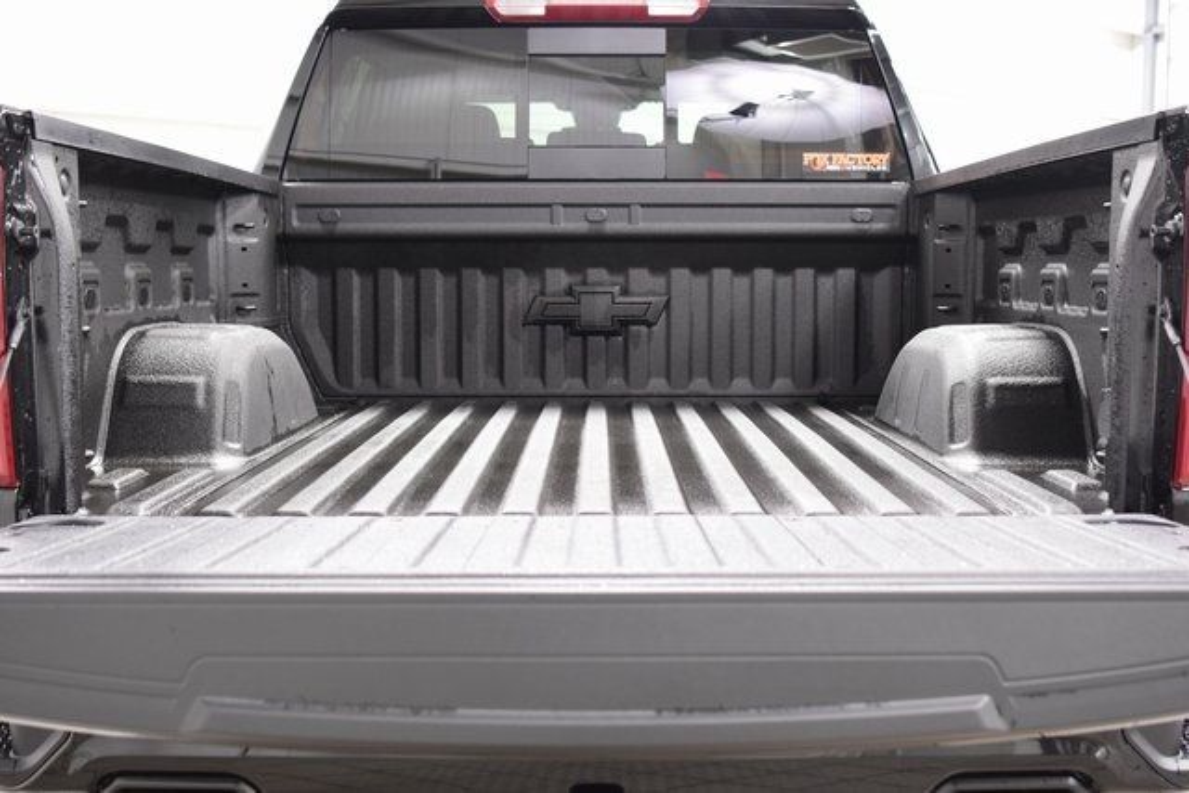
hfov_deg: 42.3
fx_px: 1536
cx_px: 594
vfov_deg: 29.0
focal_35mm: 46
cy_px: 396
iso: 1600
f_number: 2.8
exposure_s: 1/30
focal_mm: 31
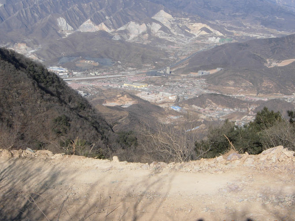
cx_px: 153
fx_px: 460
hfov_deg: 35.5
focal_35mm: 54
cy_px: 95
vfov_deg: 27.0
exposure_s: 1/373
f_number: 6.1
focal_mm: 7.5
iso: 50
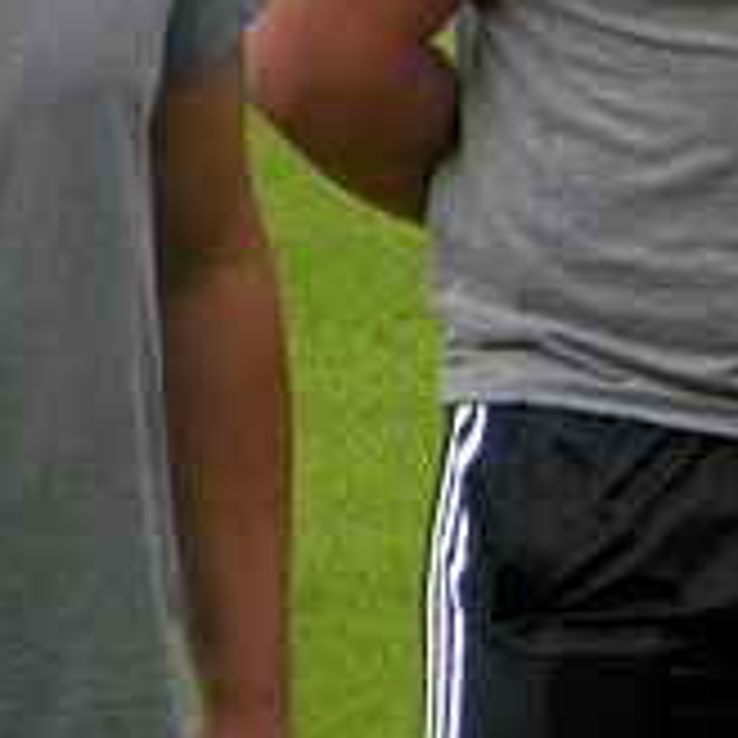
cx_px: 1156
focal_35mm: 1777
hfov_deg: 1.0
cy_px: 180
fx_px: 42862
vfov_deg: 1.0
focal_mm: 97.8
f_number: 5
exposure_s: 1/170
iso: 216
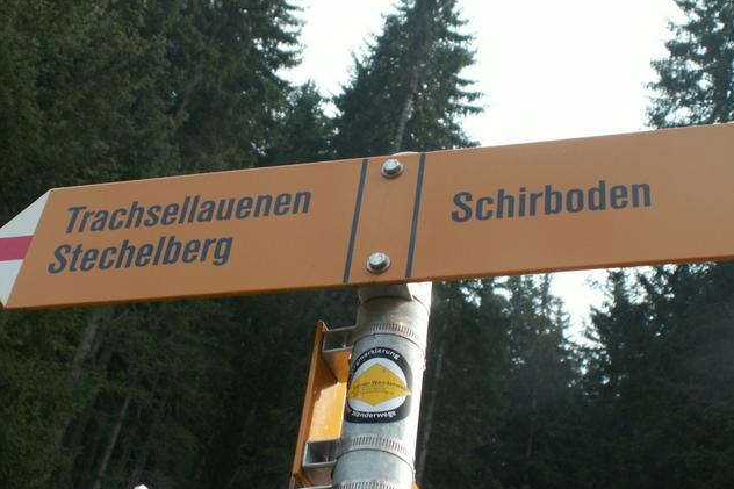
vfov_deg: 23.0
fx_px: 1203
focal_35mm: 59
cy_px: 221
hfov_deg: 33.9
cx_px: 370
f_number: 3.5
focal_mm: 9.33
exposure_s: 1/250
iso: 50
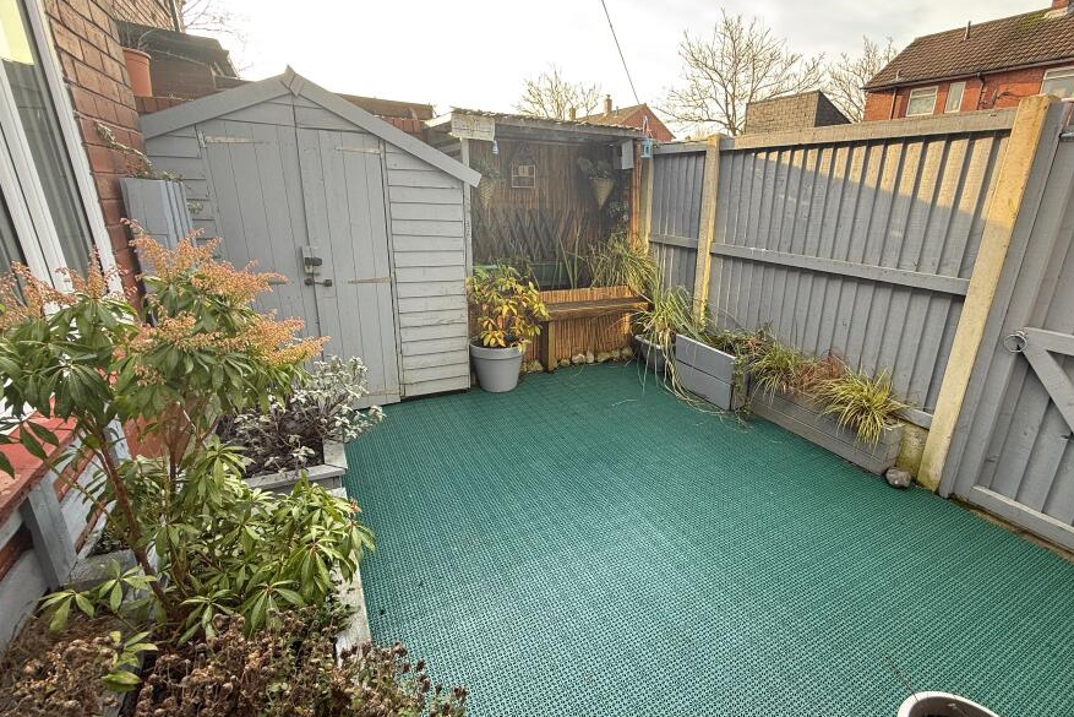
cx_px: 598
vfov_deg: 70.5
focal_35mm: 17
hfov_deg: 92.9
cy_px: 355
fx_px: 507
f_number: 2.2
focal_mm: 2.22
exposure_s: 1/99
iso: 50
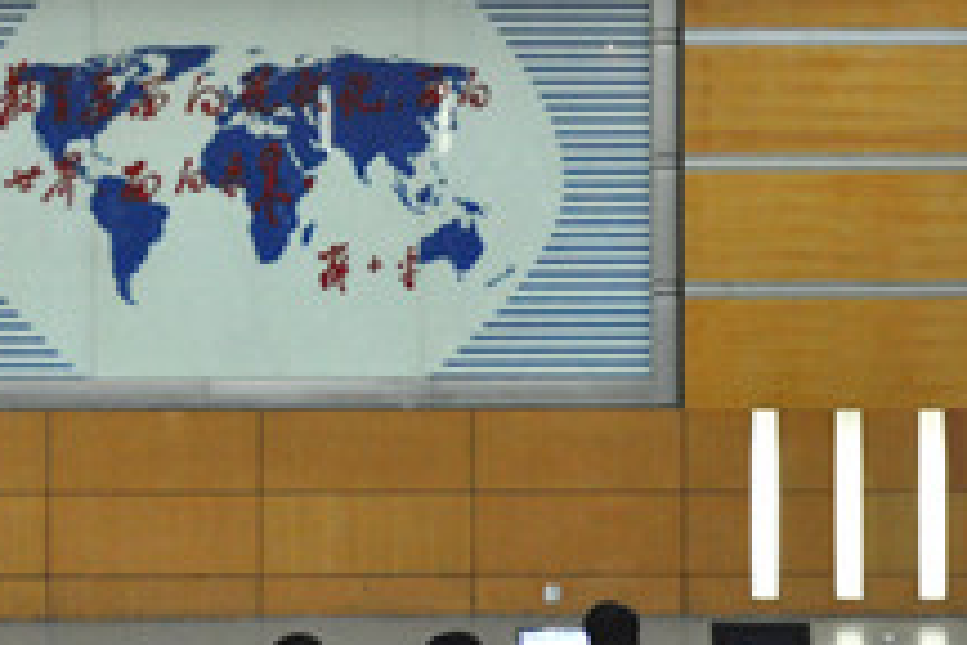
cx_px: 130
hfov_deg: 16.2
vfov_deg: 10.9
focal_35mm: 125
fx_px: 3357
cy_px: 85
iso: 1250
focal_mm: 30
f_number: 4.2
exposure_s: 1/80
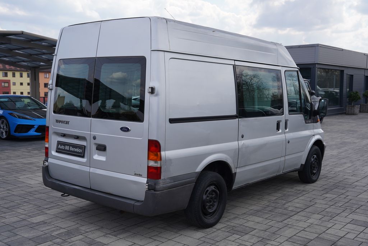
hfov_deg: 48.5
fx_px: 409
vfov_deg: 33.4
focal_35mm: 40
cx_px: 184
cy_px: 123
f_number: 7.1
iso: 100
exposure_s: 1/250
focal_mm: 40
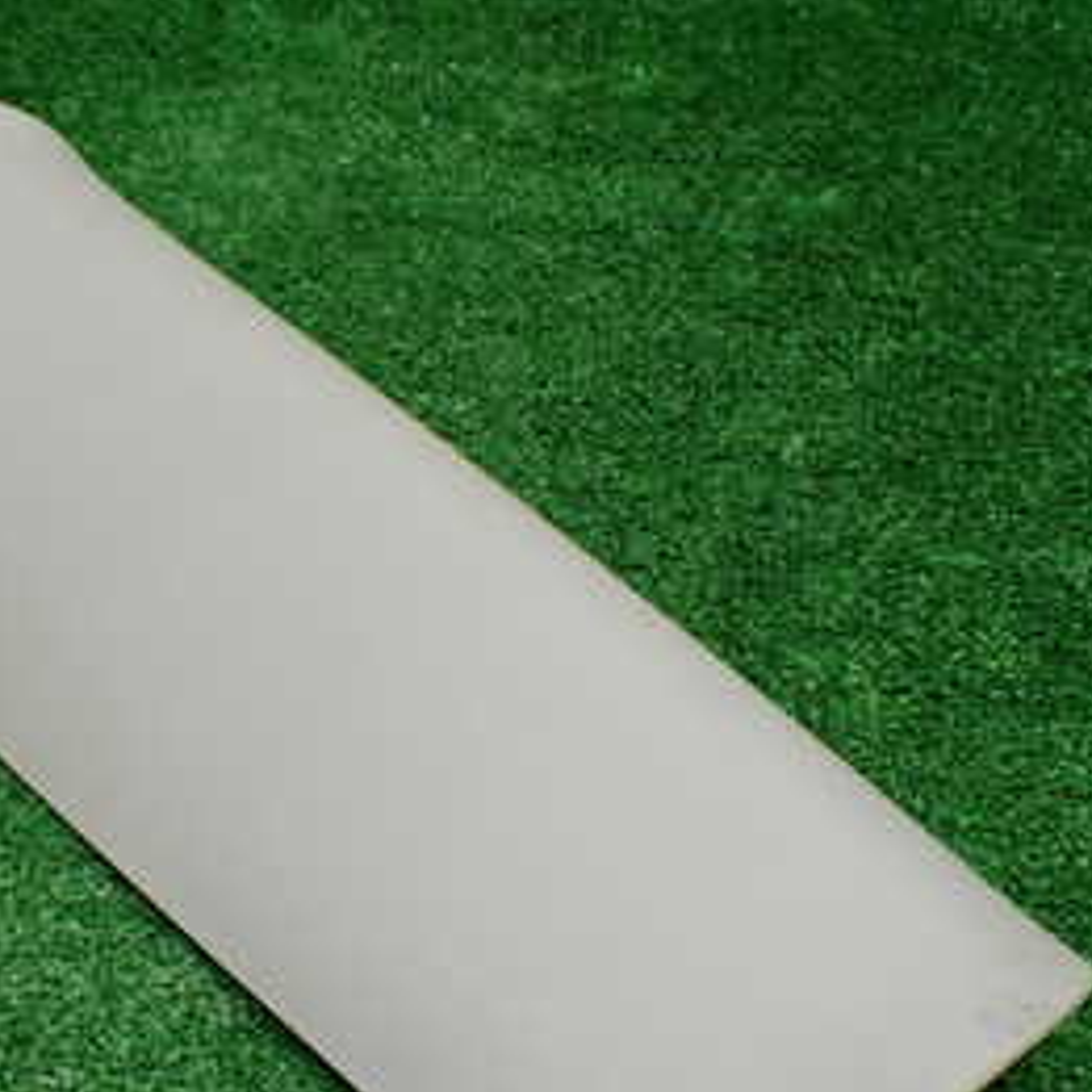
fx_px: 2177
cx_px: 167
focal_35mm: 61
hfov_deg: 27.4
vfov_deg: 28.1
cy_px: 669
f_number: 2.3
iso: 320
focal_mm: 5.4
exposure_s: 1/125
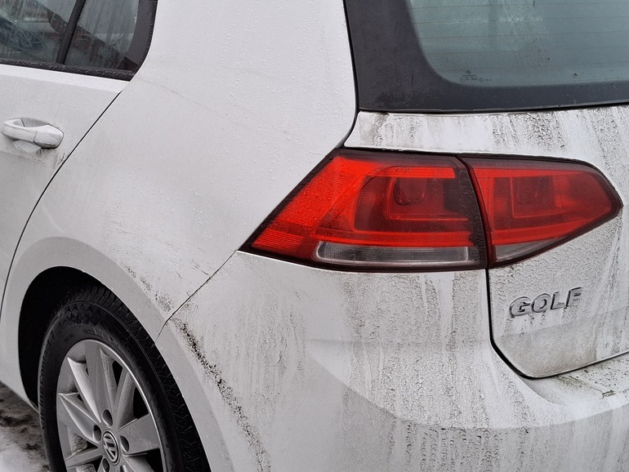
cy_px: 236
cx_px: 270
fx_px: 782
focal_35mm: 43
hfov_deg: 43.7
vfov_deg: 33.6
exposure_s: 1/100
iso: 80
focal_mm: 5.54
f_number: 1.8
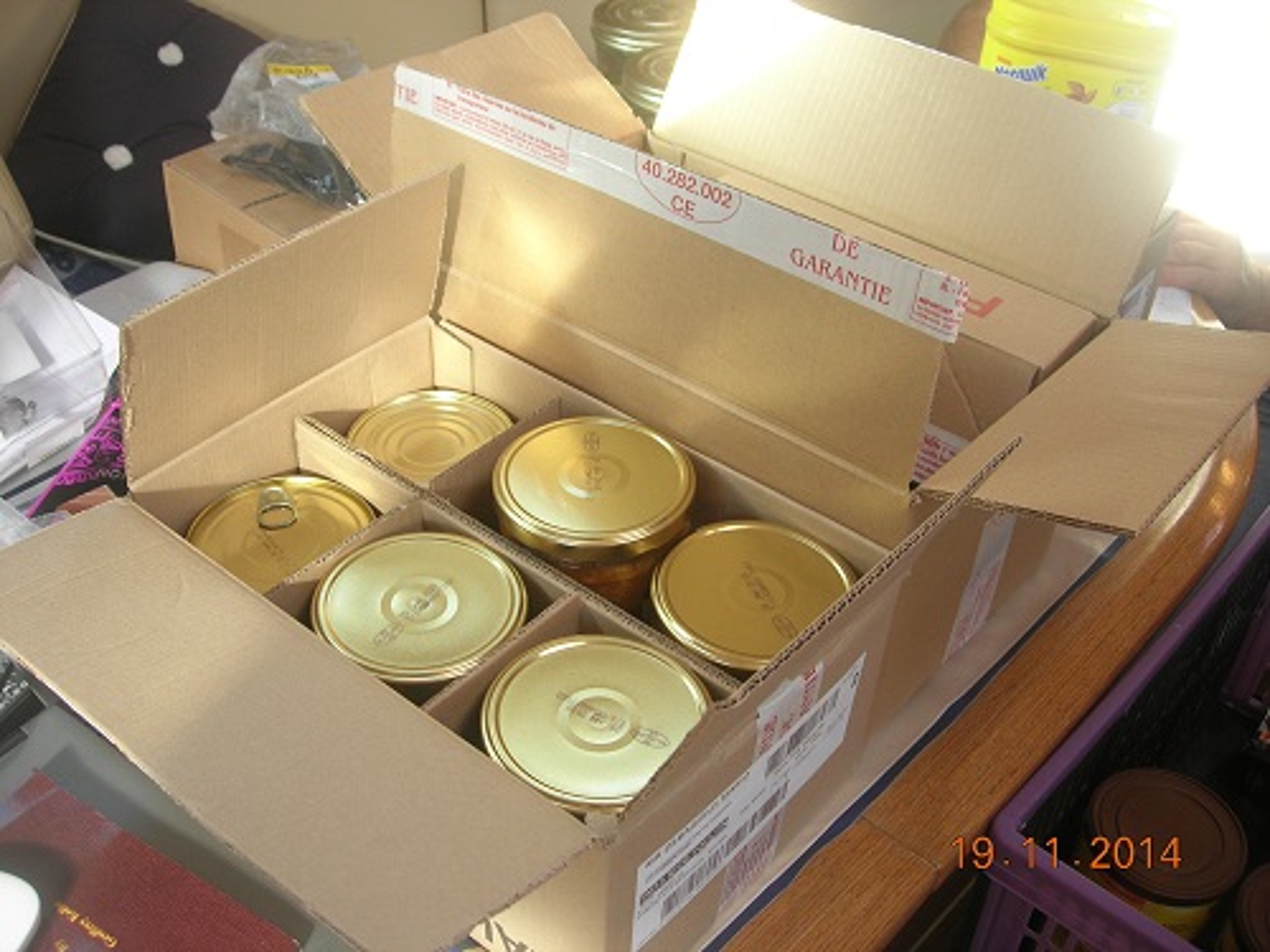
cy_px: 476
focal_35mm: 38
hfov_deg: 49.0
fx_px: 1394
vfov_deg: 37.7
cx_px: 635
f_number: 2.8
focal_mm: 7.8
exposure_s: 1/42.8
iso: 64
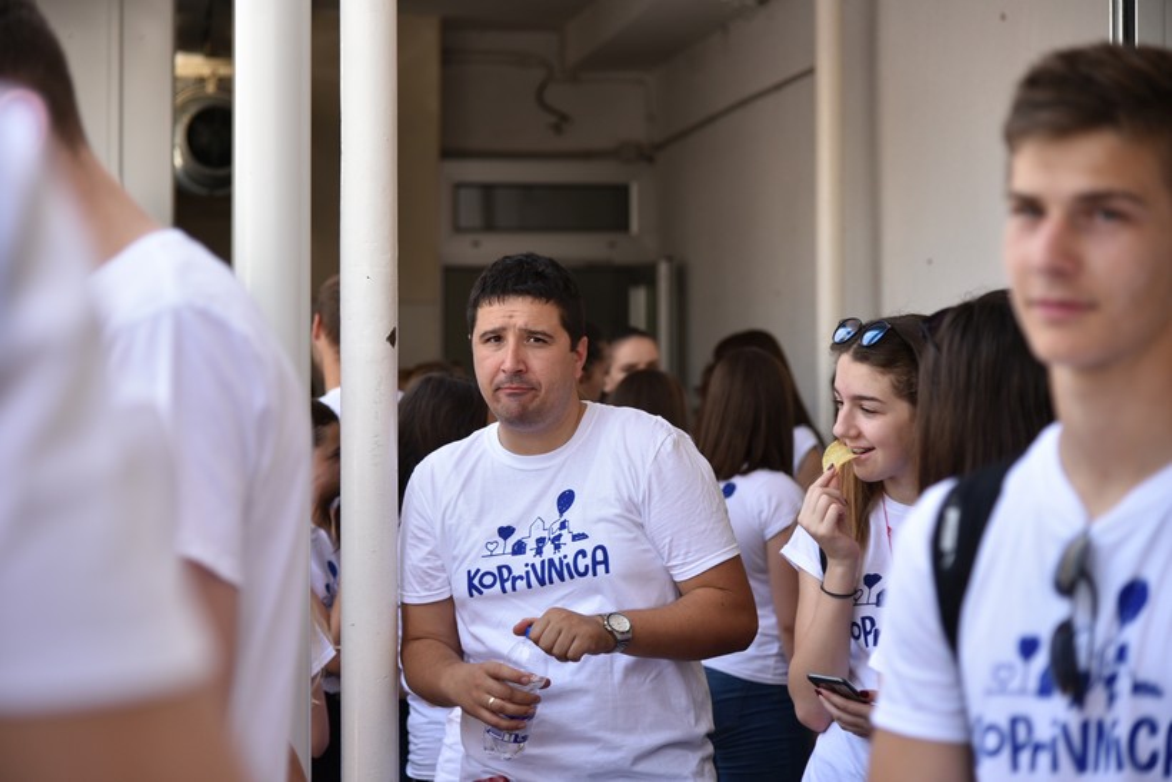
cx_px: 586
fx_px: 2800
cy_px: 391
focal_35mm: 86
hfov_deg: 23.6
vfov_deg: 15.9
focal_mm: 86
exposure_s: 1/320
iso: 320
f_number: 4
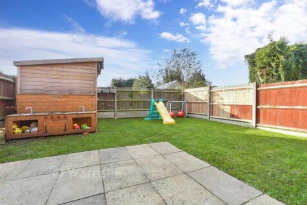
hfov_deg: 100.4
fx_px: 128
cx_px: 154
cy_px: 102
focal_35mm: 15
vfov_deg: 77.3
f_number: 8
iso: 250
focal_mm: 10
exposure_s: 1/100
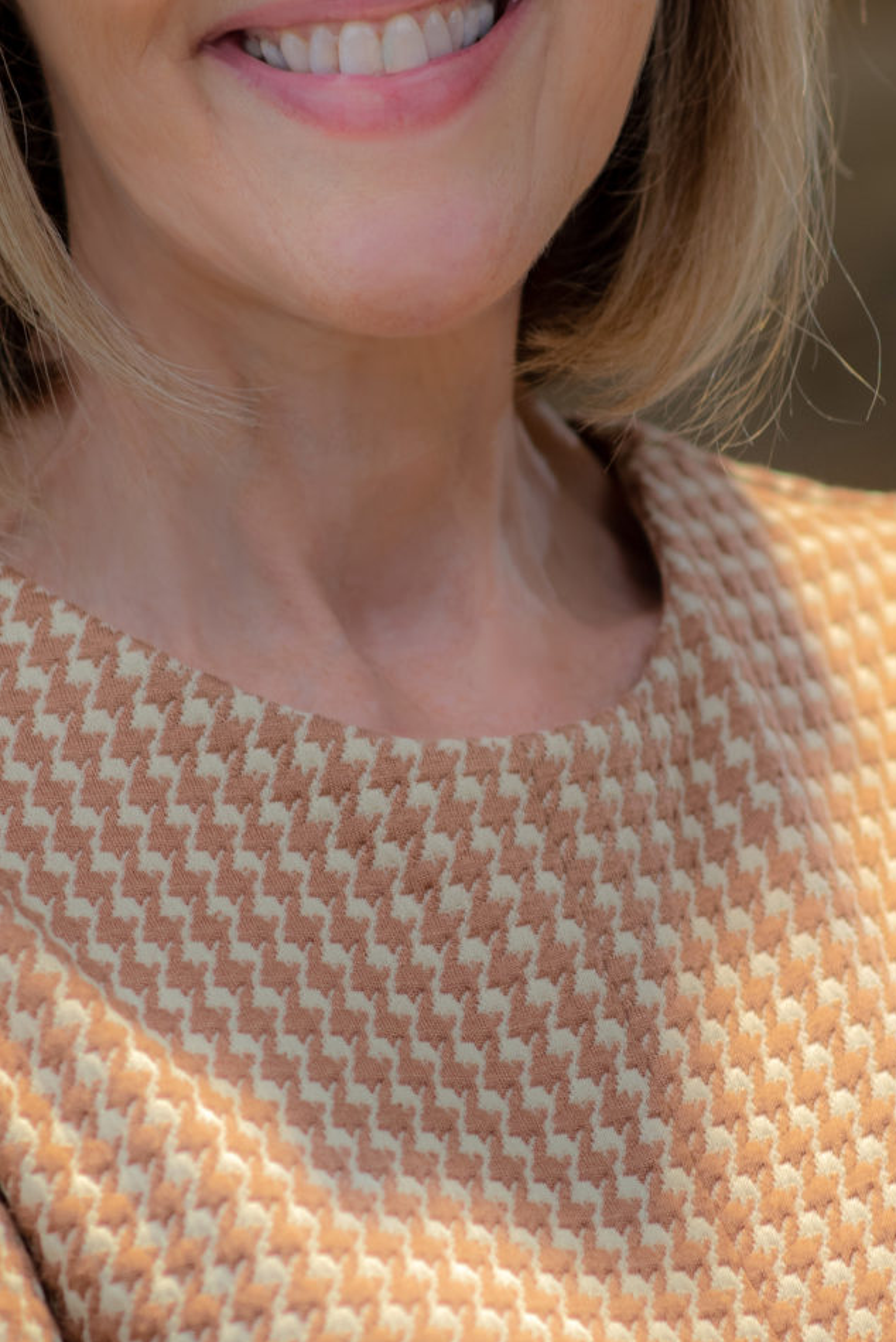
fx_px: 8201
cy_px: 572
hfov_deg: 6.3
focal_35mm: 220
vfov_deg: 9.3
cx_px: 379
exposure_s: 1/60
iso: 200
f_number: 2.8
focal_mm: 85
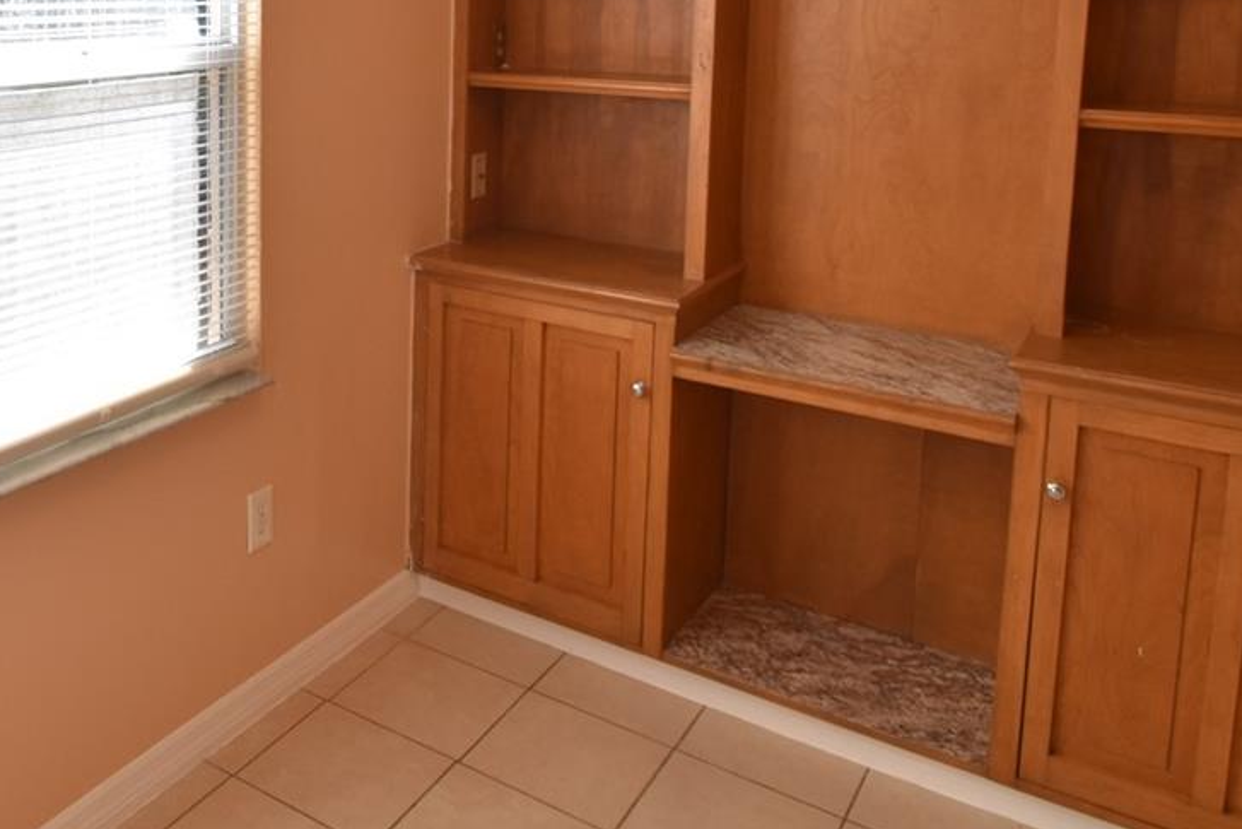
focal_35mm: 33
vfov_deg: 37.7
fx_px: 1139
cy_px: 103
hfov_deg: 53.4
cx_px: 246
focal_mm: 10
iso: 400
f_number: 5.6
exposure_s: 1/125
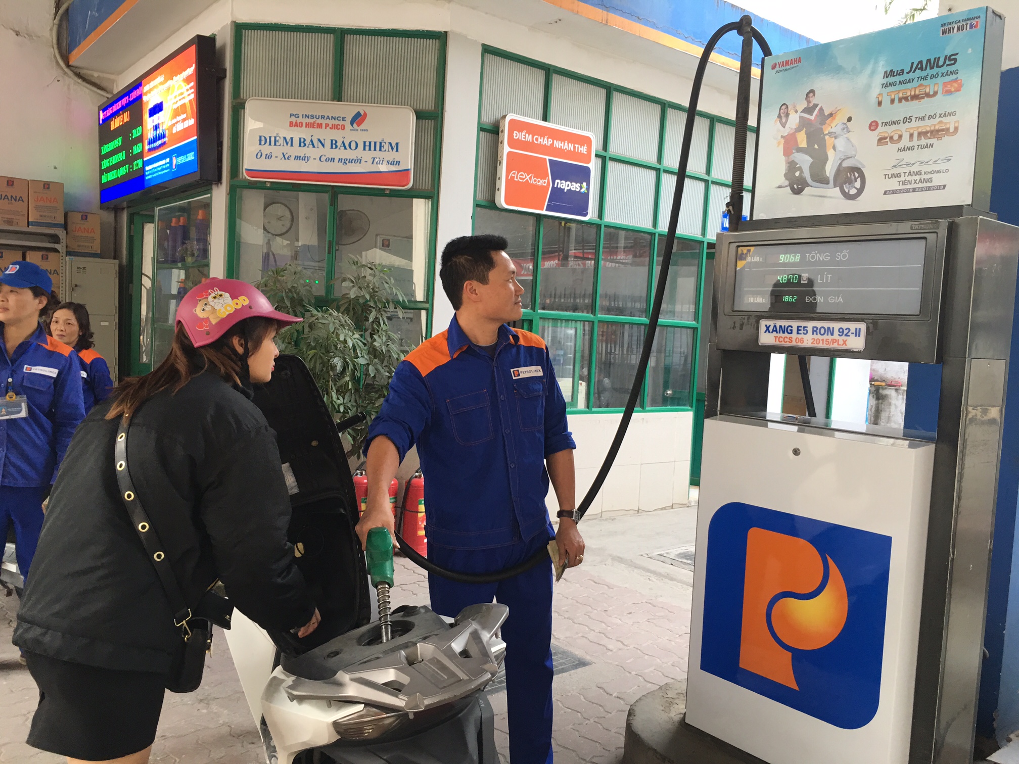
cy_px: 382
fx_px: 854
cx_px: 510
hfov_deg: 61.7
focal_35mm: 29
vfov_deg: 48.2
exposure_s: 1/33
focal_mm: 4.15
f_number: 2.2
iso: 40
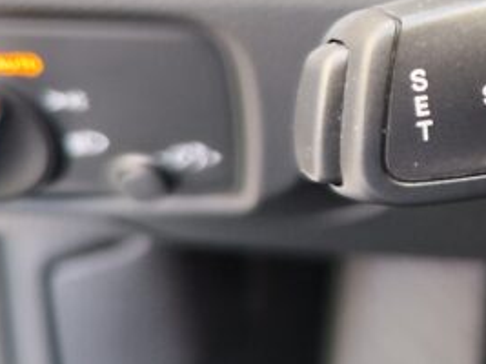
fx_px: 968
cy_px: 58
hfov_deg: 23.8
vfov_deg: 21.0
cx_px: 675
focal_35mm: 69
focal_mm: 7.01
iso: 513
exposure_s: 1/50
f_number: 1.69
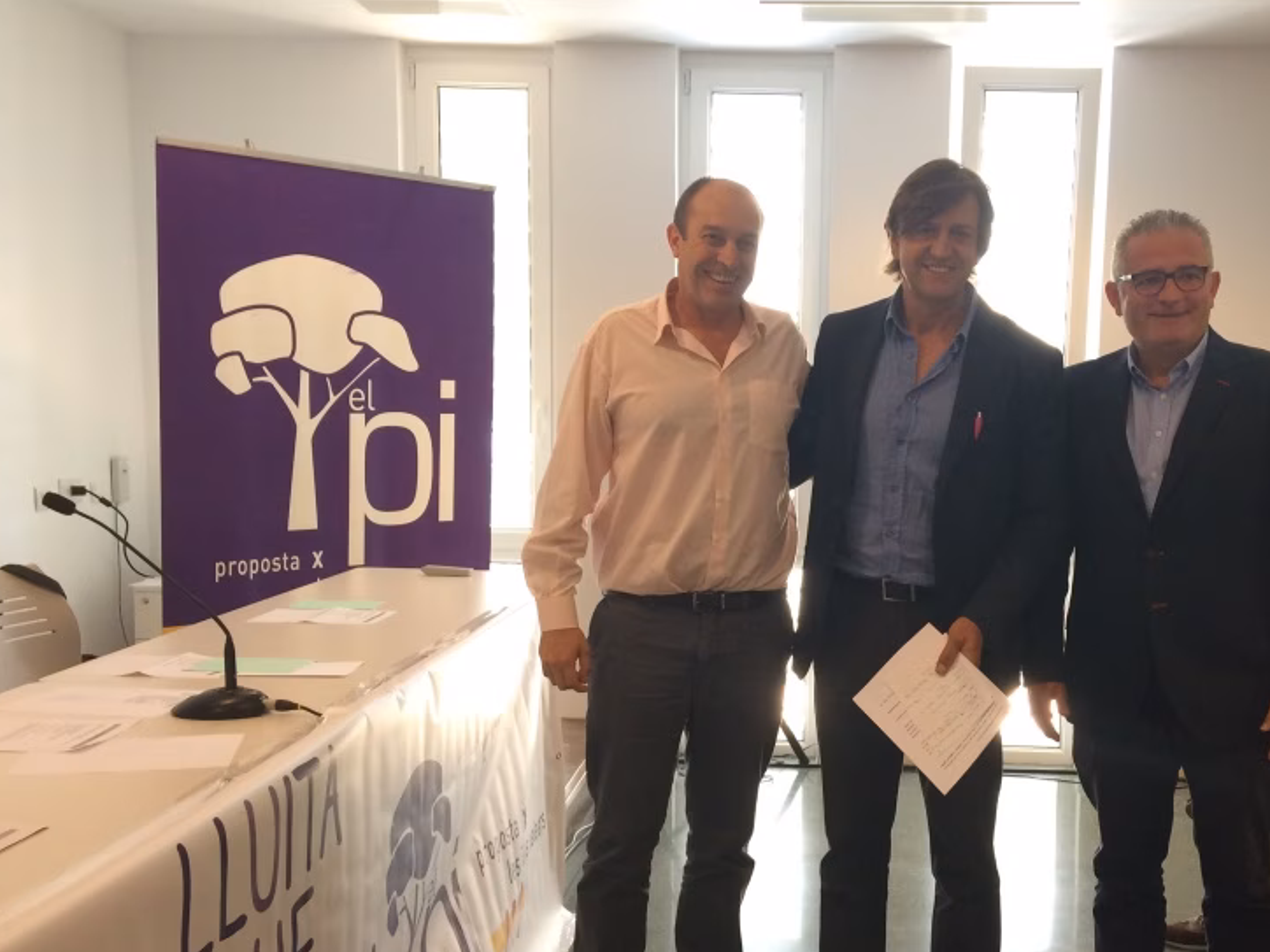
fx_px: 1504
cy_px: 573
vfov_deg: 35.0
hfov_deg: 45.4
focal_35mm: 41
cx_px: 795
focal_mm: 4.15
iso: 100
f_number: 2.2
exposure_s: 1/33
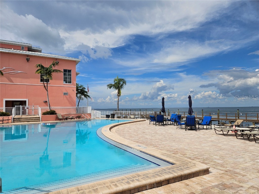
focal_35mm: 23
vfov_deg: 58.9
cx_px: 130
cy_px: 97
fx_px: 172
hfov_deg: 73.9
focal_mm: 5.4
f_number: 1.8
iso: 25
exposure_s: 1/3840
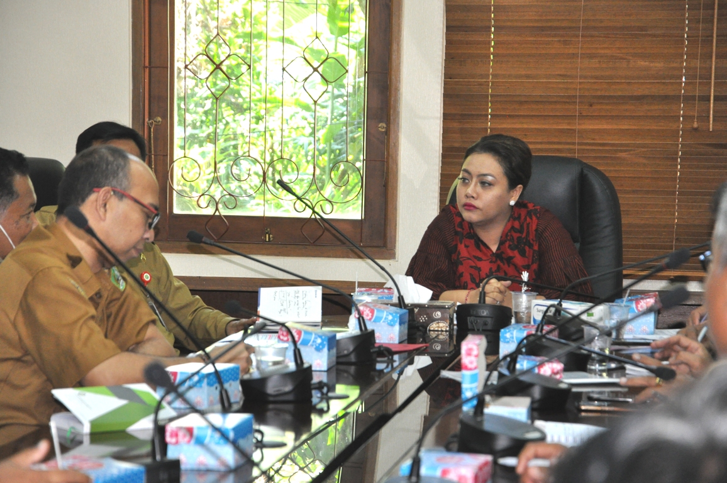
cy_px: 242
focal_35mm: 128
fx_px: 2572
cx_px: 364
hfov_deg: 16.1
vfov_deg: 10.7
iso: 1600
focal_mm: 85
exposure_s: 1/60
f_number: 5.6
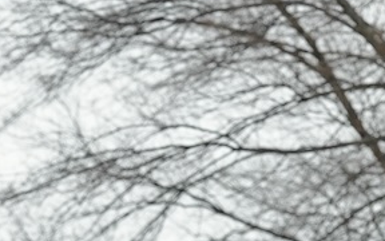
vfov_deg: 3.8
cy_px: 502
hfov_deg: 6.2
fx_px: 3567
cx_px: 241
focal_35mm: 340
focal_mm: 50
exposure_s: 1/160
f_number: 4
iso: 320
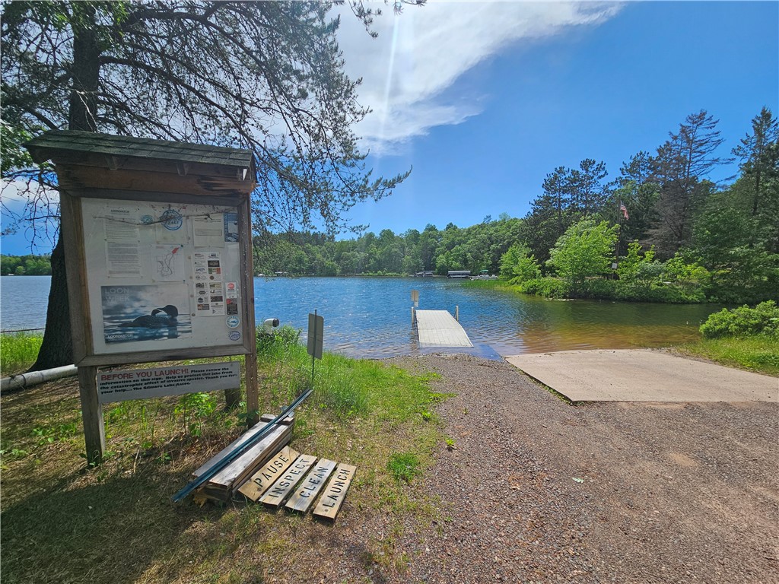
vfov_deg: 89.9
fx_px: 293
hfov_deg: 106.2
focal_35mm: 13
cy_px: 292
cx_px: 390
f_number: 2.2
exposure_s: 1/3168
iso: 50
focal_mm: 2.2
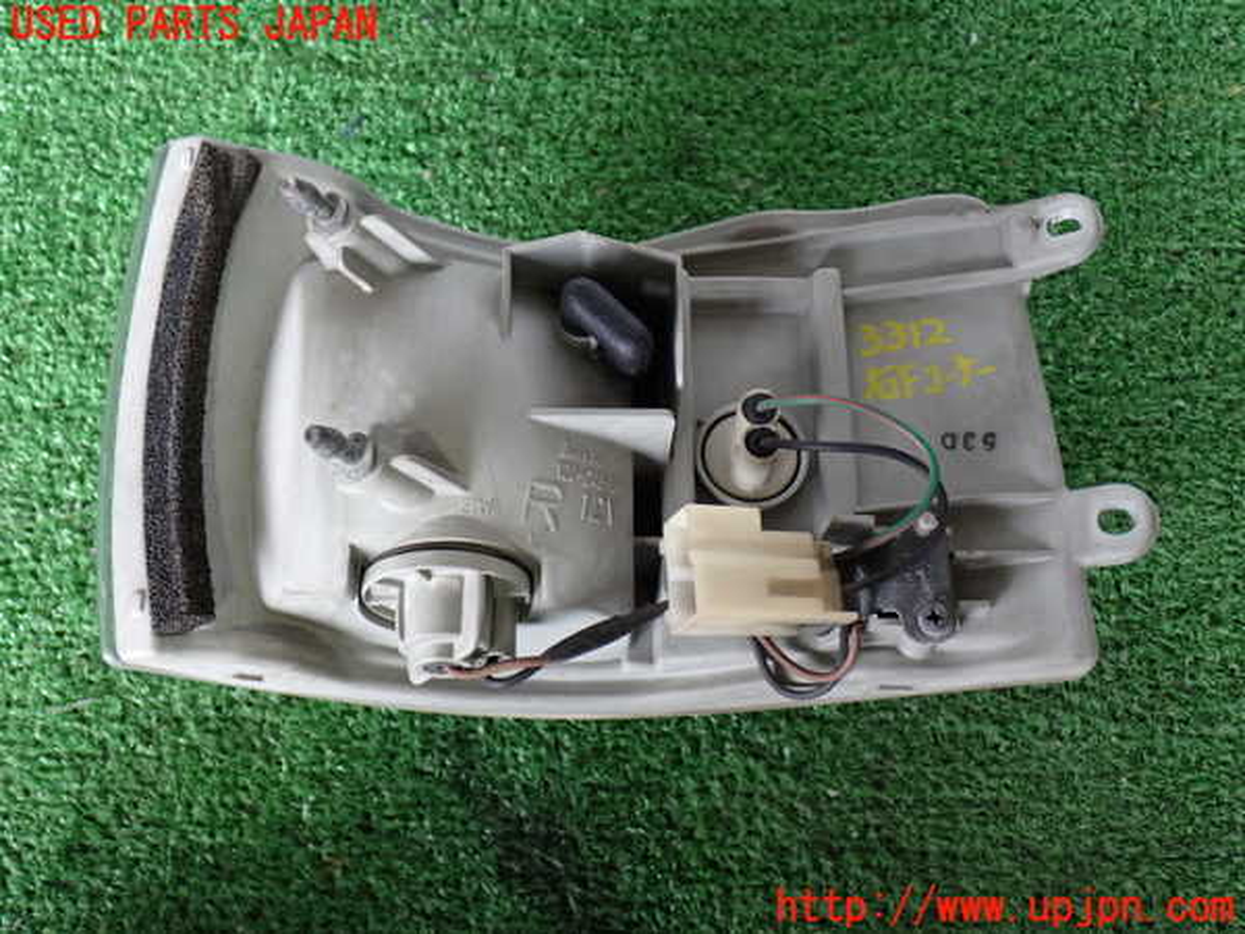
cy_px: 467
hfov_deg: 42.9
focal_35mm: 44
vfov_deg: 32.9
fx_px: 1583
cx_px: 622
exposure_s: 1/40
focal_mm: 7.84
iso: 320
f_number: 2.9
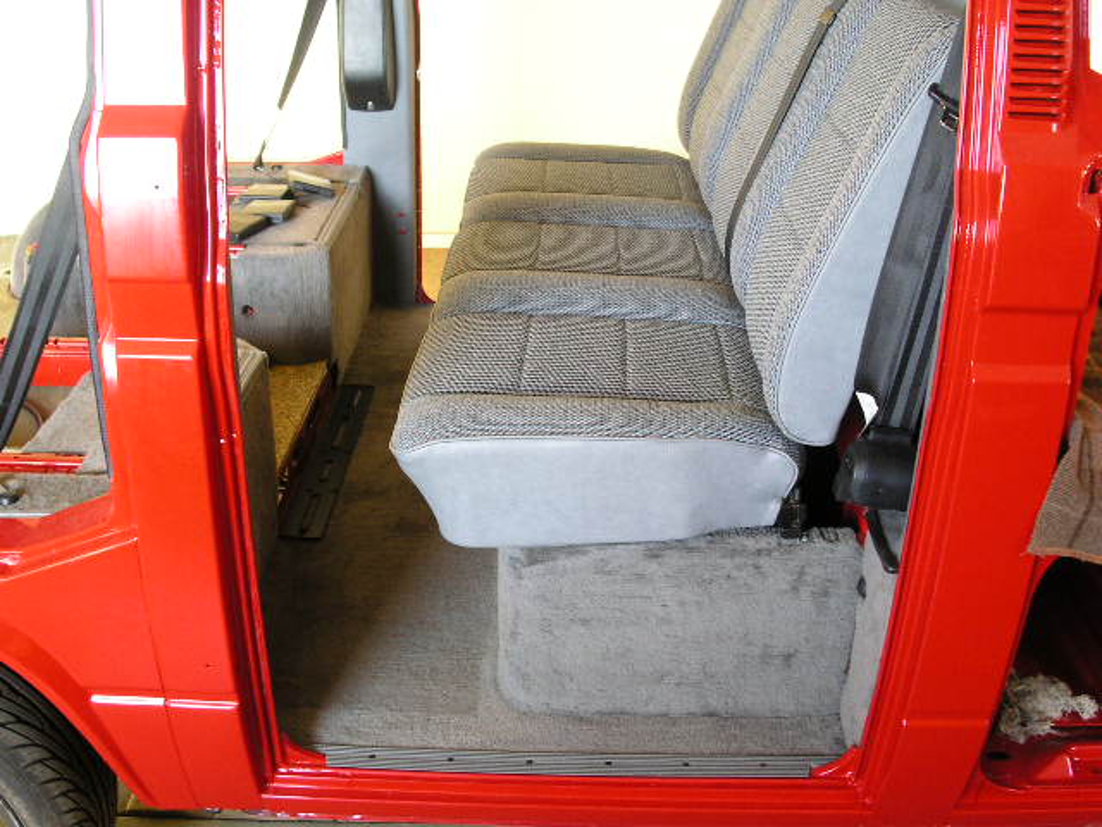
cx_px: 551
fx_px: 1210
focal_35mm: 38
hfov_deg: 49.0
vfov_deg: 37.7
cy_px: 414
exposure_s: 1/15
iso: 200
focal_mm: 7.8
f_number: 2.8
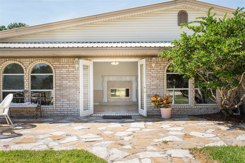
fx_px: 238
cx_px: 122
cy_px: 82
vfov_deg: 37.9
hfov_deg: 54.4
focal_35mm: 35
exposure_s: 1/320
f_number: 7.1
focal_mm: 35
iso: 320
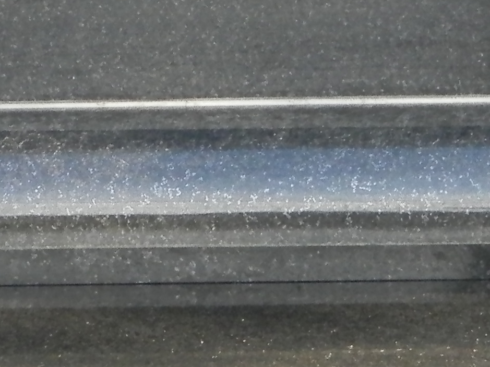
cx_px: 604
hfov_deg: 3.8
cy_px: -522
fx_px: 7360
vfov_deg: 2.8
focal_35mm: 520
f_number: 4.5
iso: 200
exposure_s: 1/80
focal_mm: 19
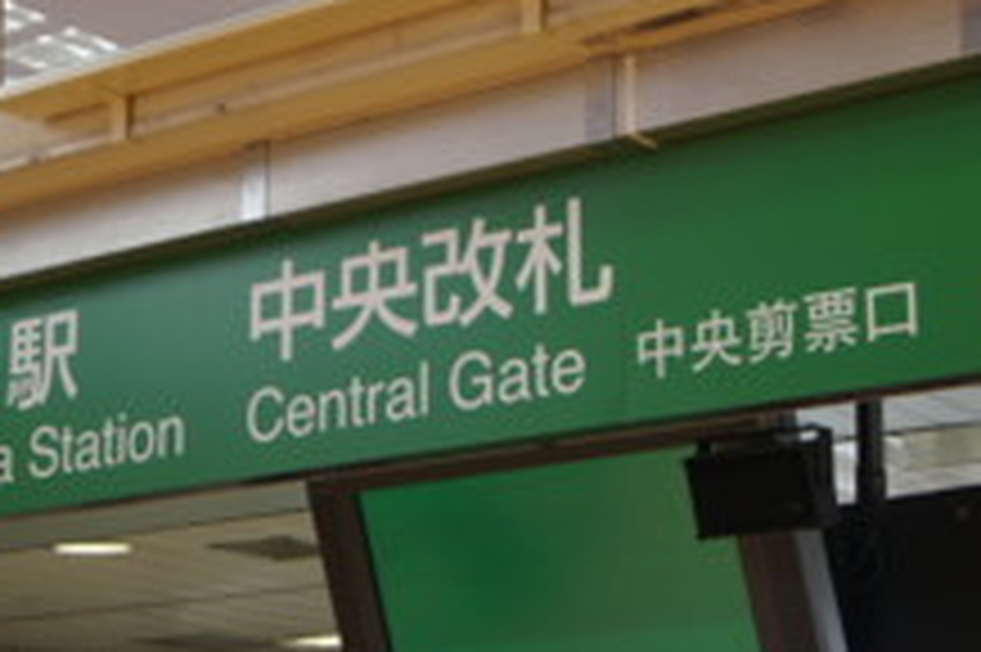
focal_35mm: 93
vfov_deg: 14.7
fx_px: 2532
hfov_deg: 21.7
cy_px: 380
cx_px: 230
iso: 200
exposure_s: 1/50
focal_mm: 30
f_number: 4.5
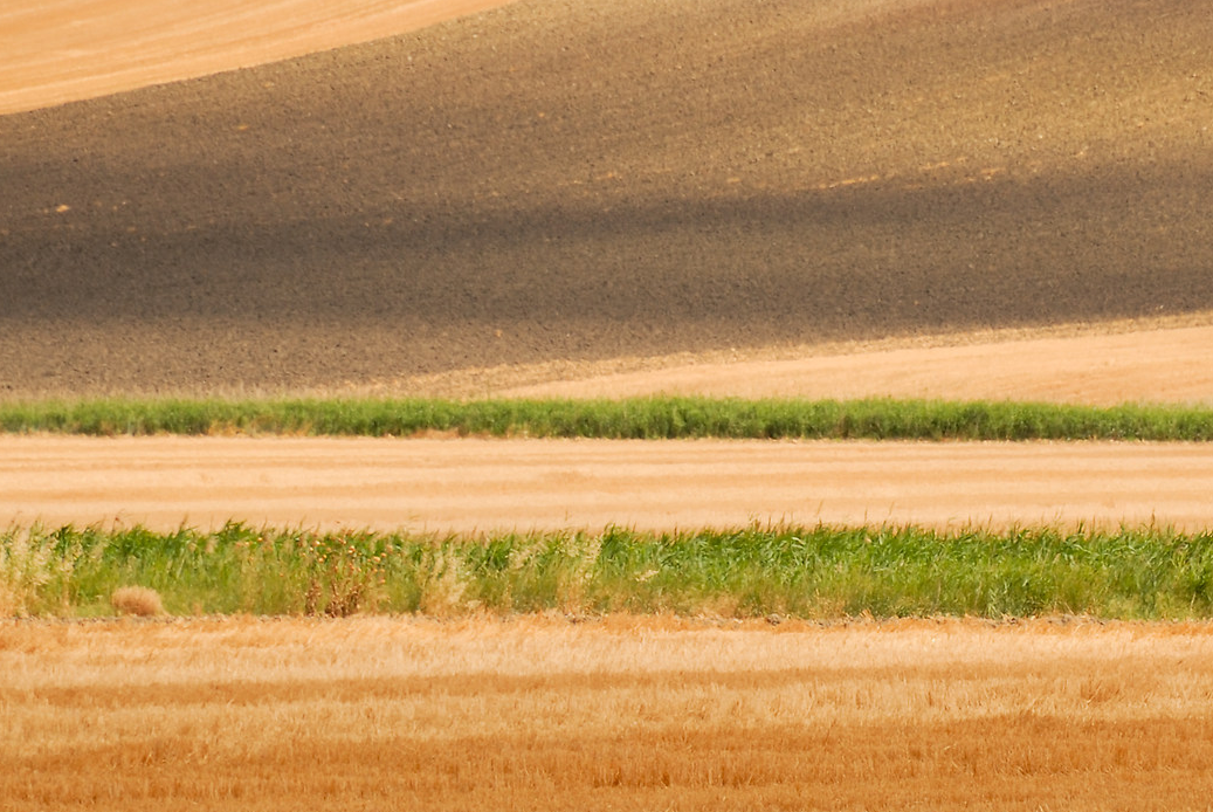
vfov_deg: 2.8
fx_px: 16394
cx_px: 949
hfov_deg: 4.2
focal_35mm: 486
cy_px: 665
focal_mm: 140
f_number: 8
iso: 100
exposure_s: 1/250
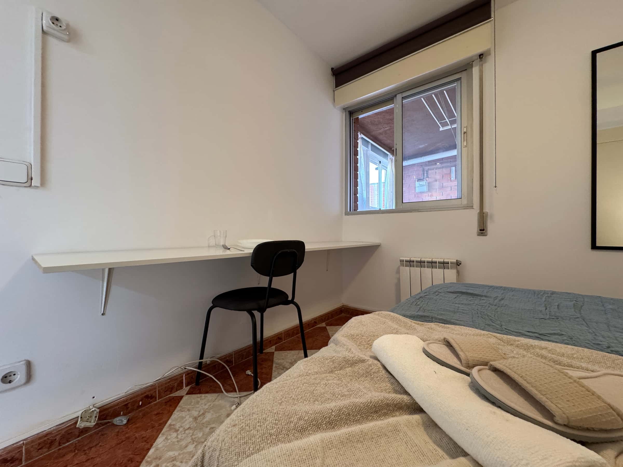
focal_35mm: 14
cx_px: 312
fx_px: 252
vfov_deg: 85.7
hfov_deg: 102.1
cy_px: 234
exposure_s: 1/50
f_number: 2.2
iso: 250
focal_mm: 2.22
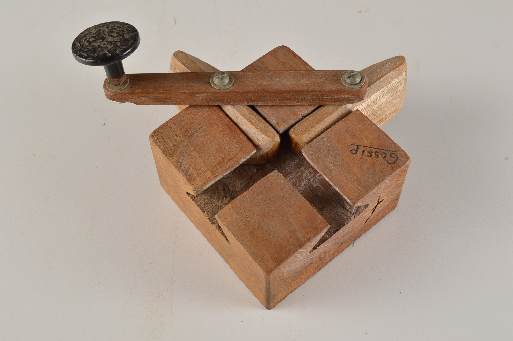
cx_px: 256
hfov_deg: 41.1
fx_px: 683
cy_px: 170
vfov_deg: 28.0
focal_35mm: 48
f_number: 11
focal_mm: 32
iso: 100
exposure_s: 1/125
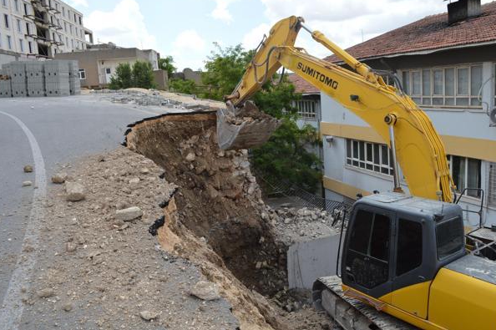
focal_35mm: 28
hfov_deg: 65.5
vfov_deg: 46.3
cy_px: 160
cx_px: 252
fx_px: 385
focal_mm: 18
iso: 100
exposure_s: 1/200
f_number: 7.1
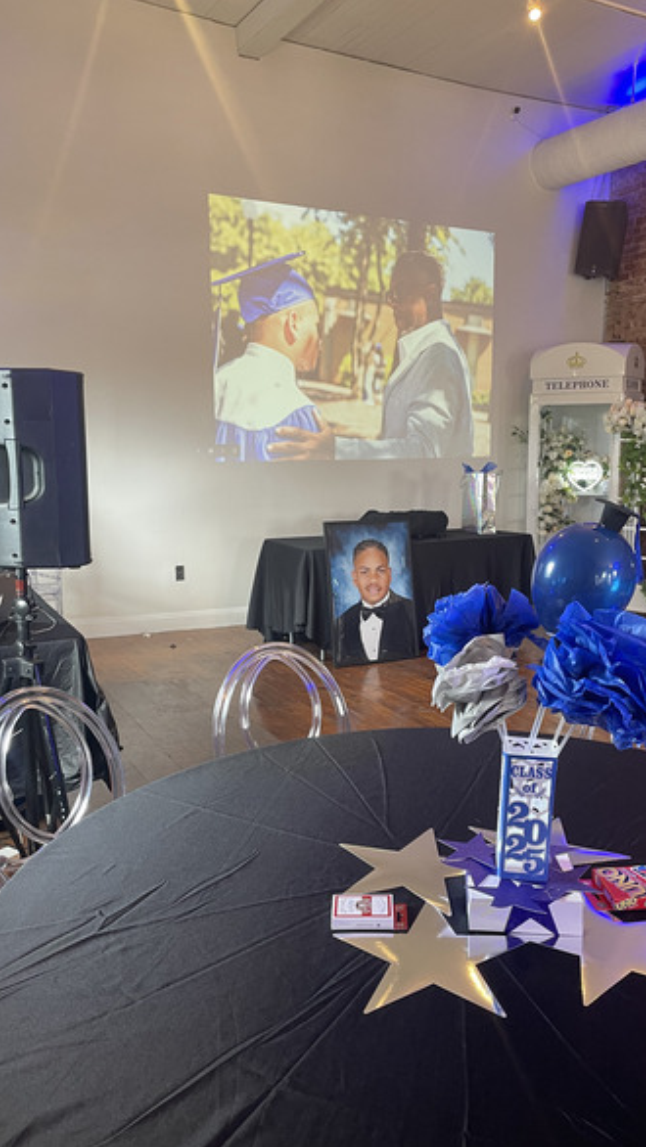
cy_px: 585
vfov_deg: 66.0
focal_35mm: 29
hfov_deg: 40.1
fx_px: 882
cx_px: 374
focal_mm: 4.2
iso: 100
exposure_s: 1/60
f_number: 1.6
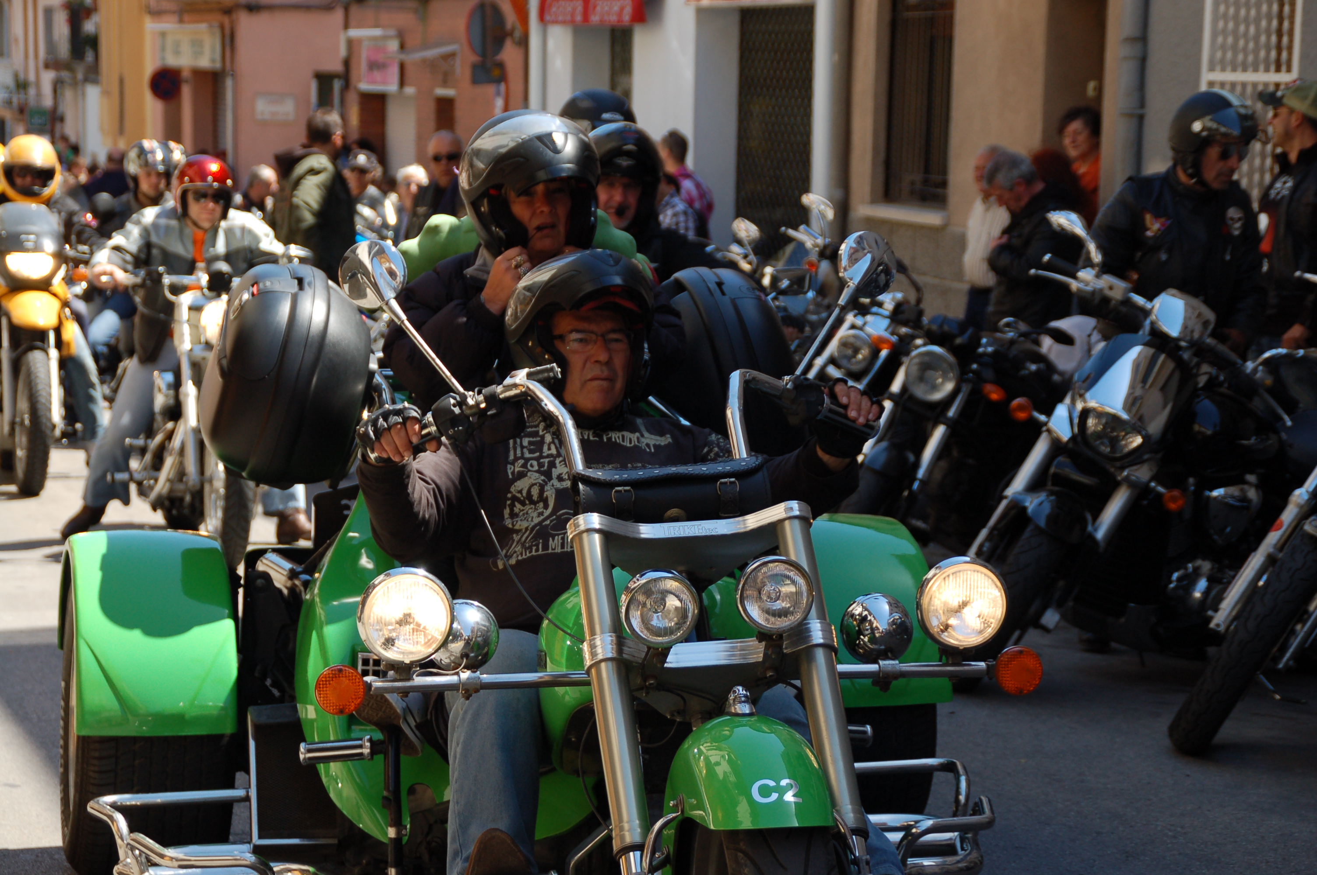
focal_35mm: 105
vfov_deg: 13.0
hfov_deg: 19.5
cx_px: 658
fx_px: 3838
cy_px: 438
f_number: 5.6
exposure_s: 1/500
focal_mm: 70
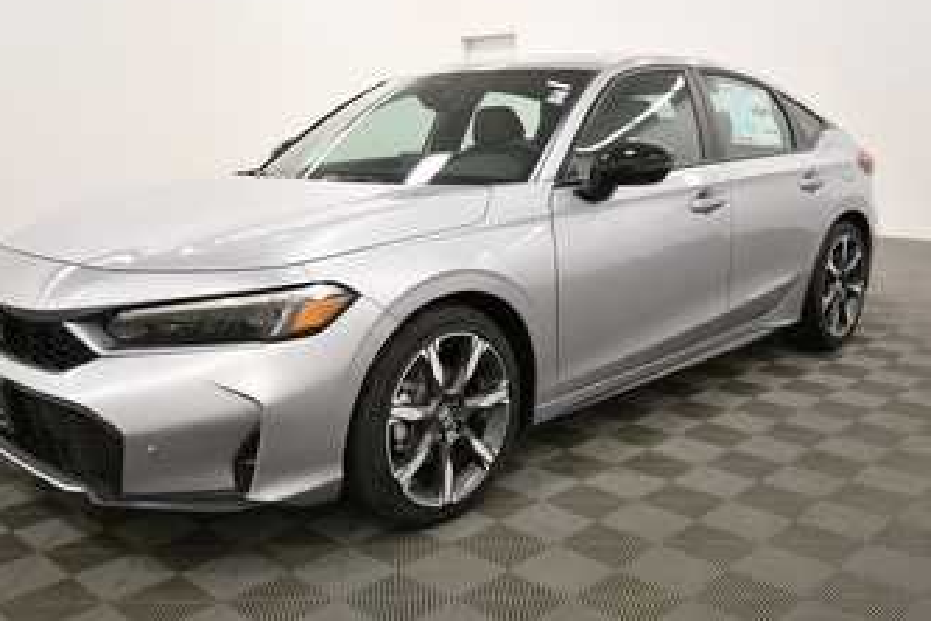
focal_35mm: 36
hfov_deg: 53.0
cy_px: 284
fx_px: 931
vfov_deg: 36.8
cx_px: 417
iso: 800
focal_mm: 20
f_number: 5.6
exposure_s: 1/160
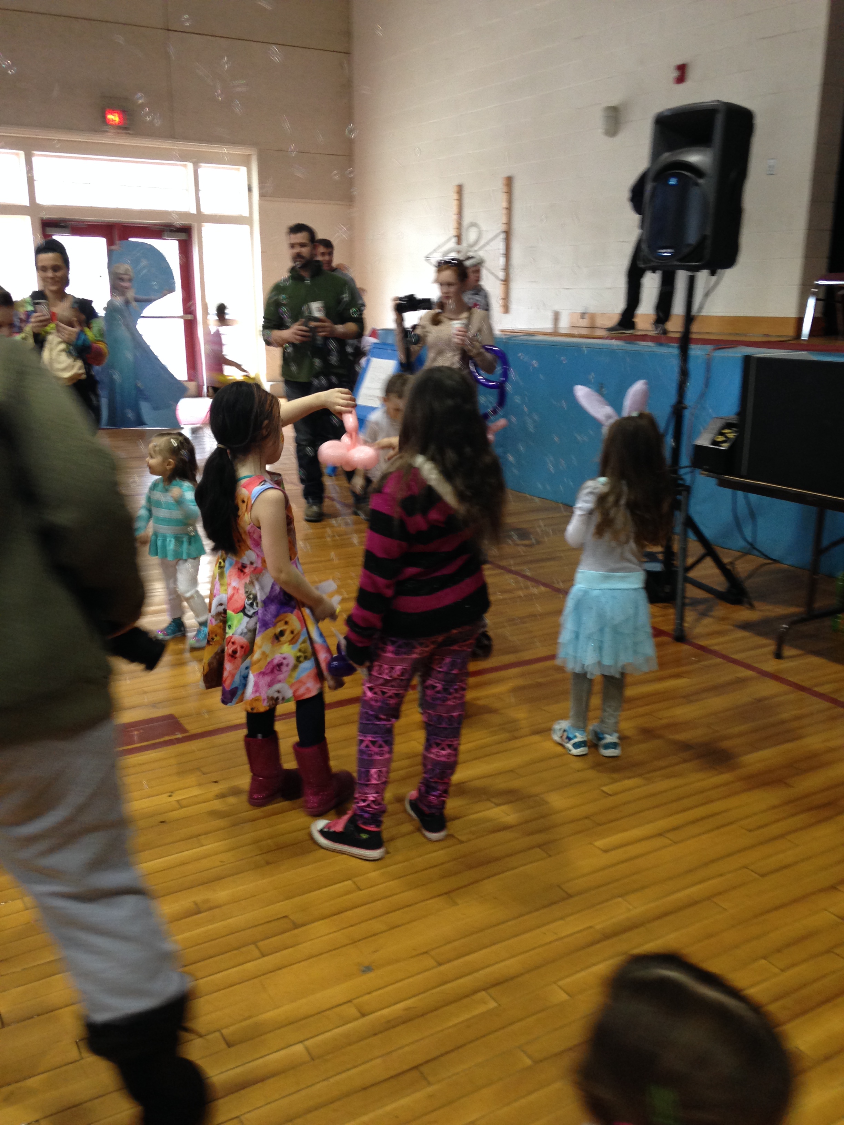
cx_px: 422
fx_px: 1073
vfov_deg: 55.4
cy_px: 562
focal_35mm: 33
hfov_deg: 42.9
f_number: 2.4
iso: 100
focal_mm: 4.12
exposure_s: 1/20
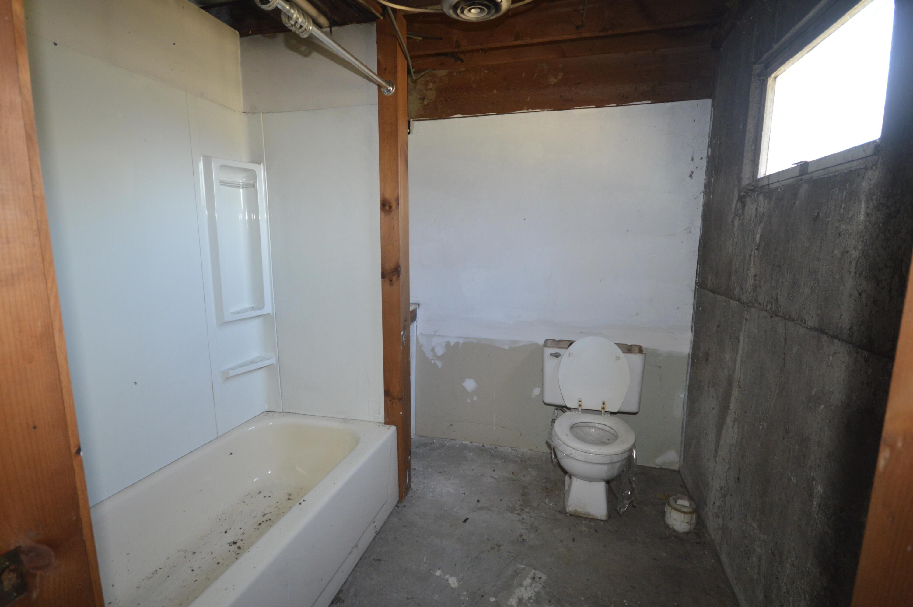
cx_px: 456
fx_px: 380
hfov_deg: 100.4
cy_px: 304
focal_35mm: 15
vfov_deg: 77.2
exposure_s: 1/60
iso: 800
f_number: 4
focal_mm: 10
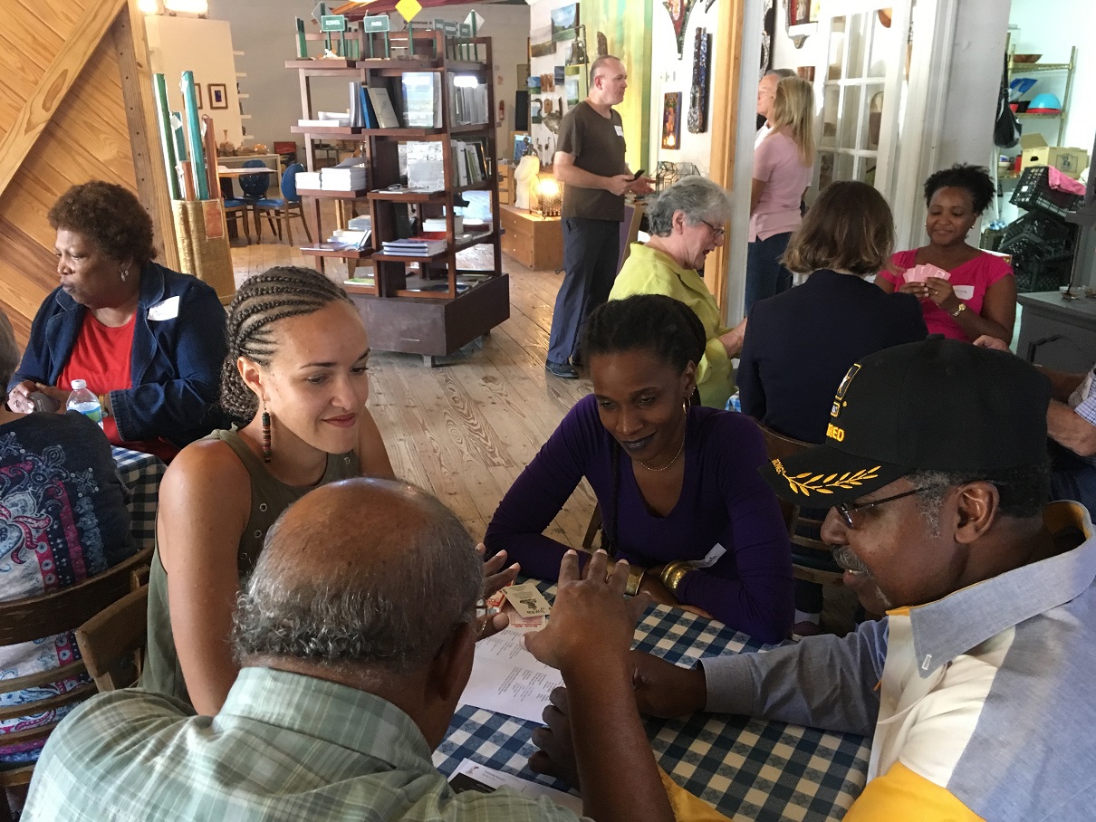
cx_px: 548
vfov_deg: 48.2
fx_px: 918
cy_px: 411
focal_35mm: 29
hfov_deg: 61.6
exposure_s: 1/30
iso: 200
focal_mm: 4.15
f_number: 2.2
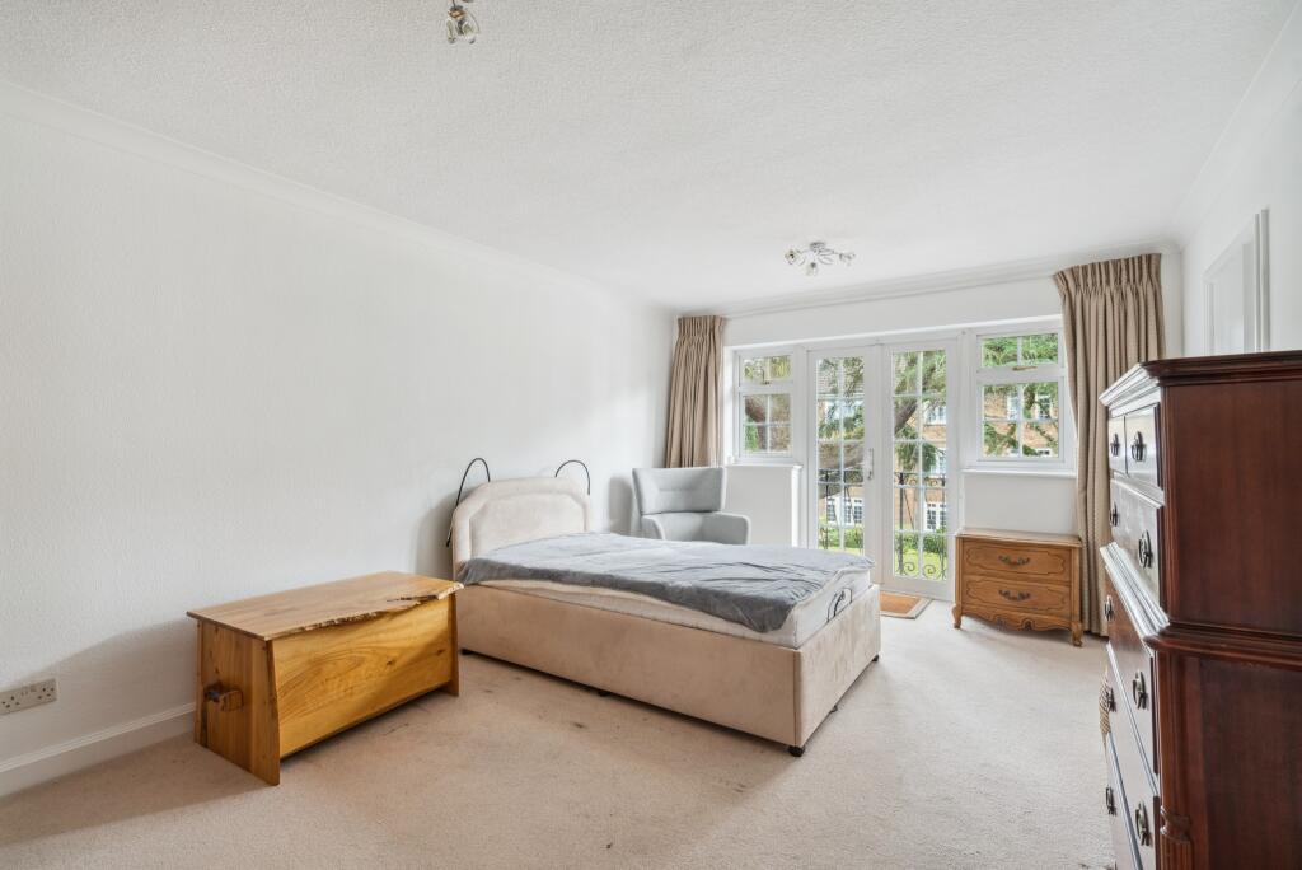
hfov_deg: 96.7
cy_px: 435
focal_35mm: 16
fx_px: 579
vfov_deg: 73.8
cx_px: 651
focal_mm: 16
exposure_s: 1/10
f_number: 6.3
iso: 640
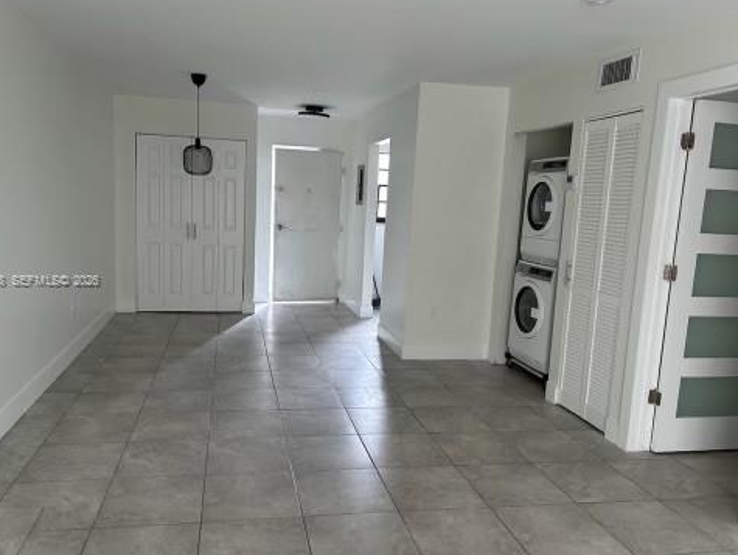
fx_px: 597
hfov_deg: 63.3
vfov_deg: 49.8
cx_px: 342
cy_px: 281
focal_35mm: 28
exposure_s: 1/119
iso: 125
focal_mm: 5.7
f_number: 1.5
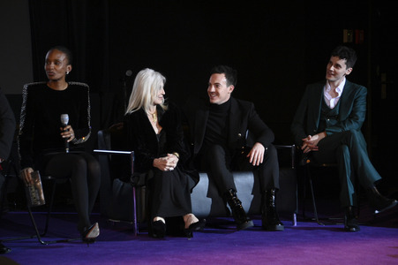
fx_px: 1348
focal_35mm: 122
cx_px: 199
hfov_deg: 16.8
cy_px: 132
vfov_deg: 11.2
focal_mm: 122
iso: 6400
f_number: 5.6
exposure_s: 1/160
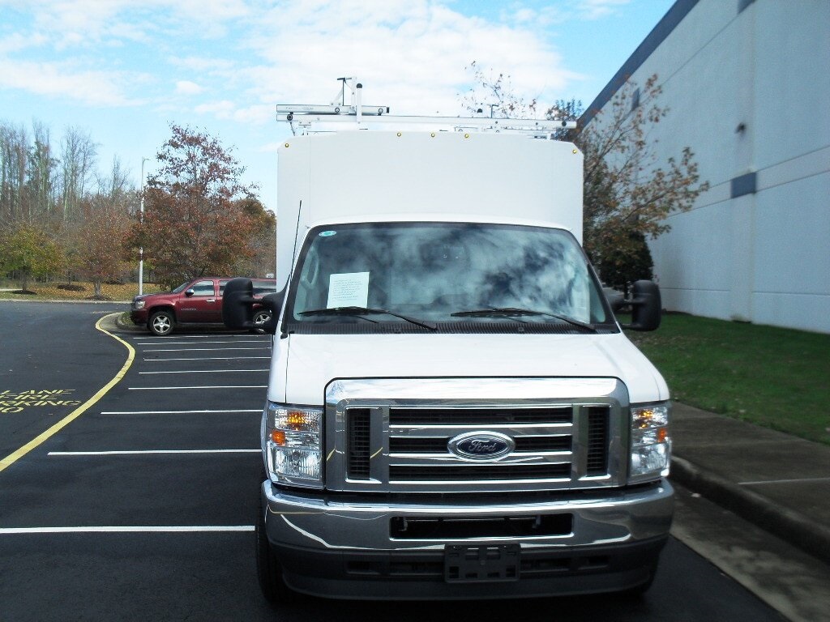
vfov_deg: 40.7
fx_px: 839
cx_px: 415
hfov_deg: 52.6
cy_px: 311
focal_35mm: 35
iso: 100
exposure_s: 1/125
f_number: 8.4
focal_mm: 6.3
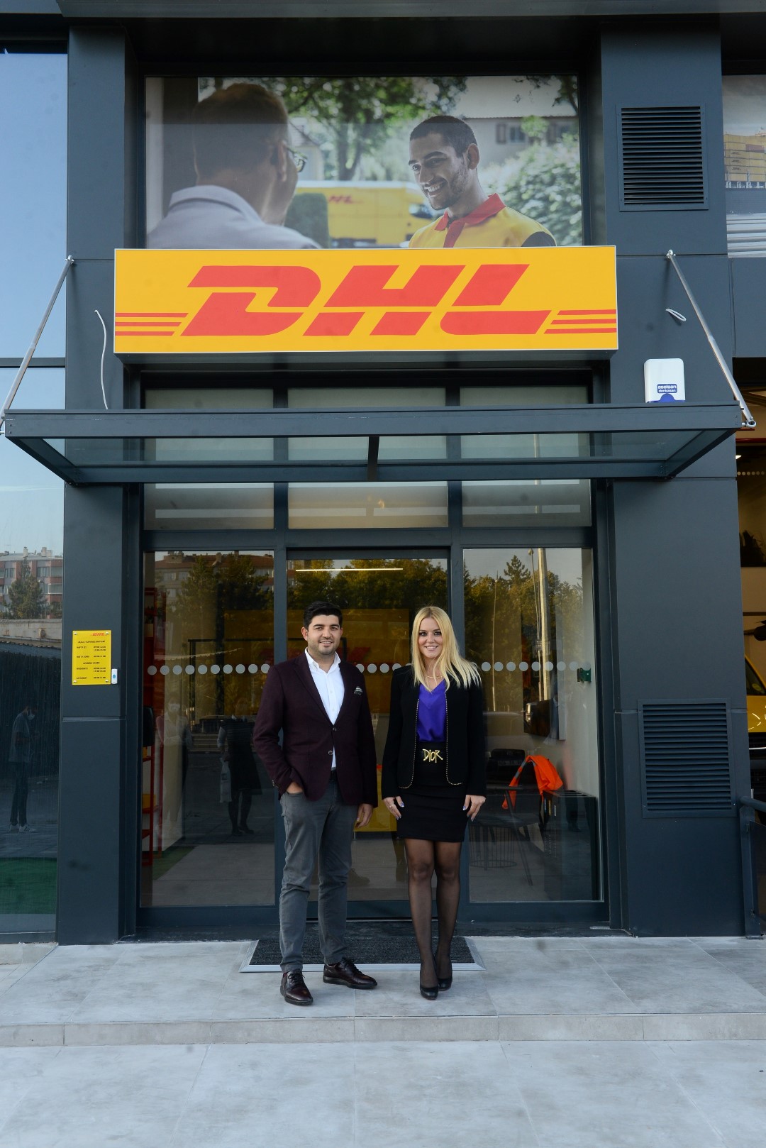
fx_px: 1212
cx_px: 383
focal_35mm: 38
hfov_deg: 35.1
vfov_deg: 50.7
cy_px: 574
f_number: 8
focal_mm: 38
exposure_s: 1/160
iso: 800
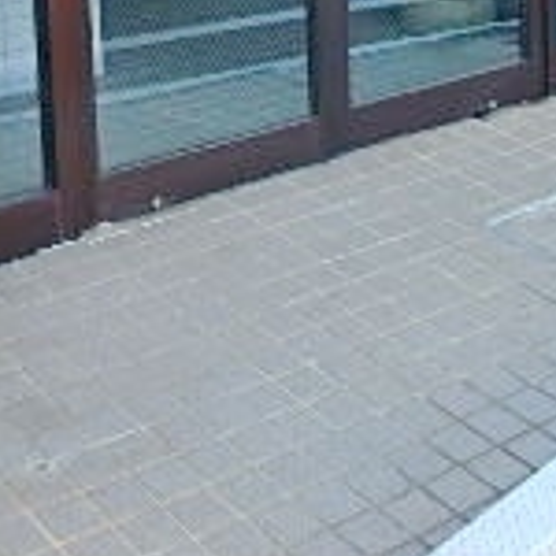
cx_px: 171
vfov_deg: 19.9
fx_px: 1436
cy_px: -196
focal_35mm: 79
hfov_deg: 21.8
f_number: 3.5
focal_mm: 3.7
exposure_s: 1/200
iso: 125
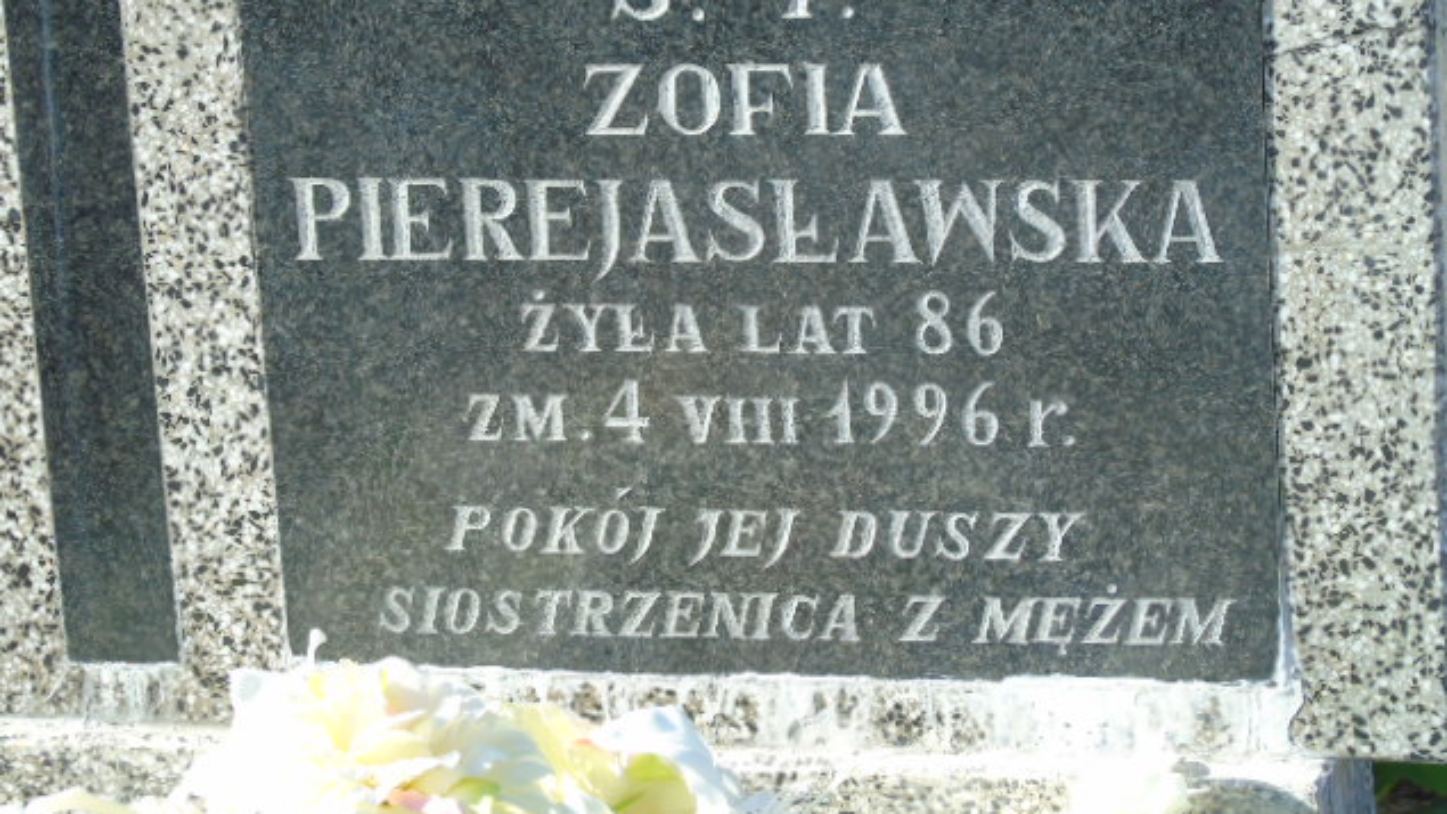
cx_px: 720
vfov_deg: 6.8
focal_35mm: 178
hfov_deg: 12.1
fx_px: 6829
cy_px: 276
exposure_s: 1/160
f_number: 4.9
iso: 80
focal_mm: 29
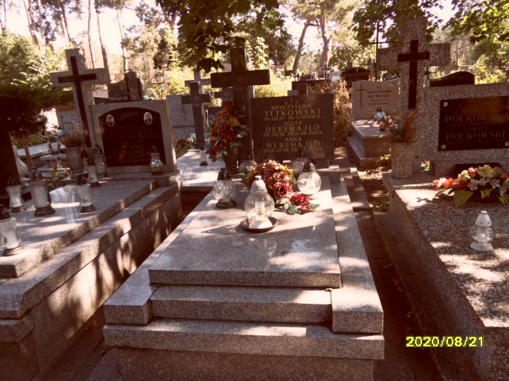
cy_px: 190
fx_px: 353
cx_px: 254
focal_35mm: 24
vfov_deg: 56.8
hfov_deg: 71.6
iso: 80
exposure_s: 1/125
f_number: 3.2
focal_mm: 3.9
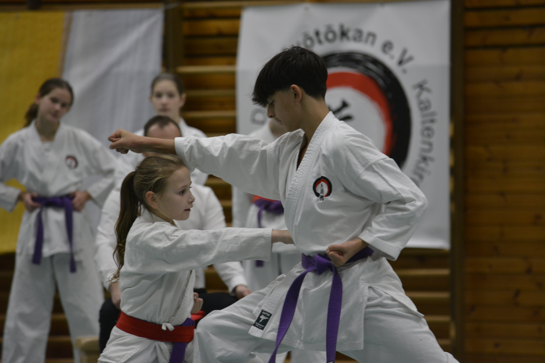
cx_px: 272
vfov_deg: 4.6
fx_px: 4541
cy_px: 182
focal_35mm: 300
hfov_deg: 6.9
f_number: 5
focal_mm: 200
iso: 1600
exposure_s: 1/100
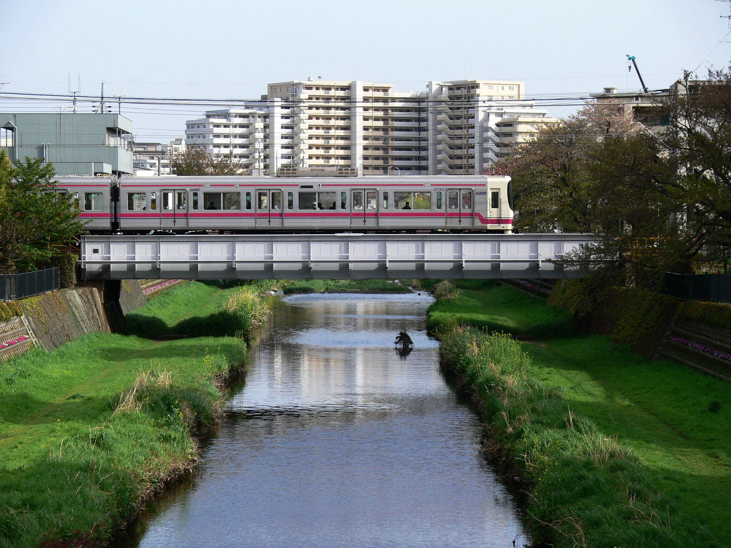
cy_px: 274
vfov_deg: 13.1
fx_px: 2386
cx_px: 366
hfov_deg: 17.4
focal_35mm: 113
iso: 100
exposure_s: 1/1000
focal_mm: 23.9
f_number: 3.6
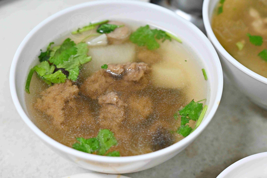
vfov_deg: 18.2
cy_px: 89
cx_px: 134
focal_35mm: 75
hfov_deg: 27.0
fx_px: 556
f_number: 3.2
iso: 2200
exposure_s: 1/200
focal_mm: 50
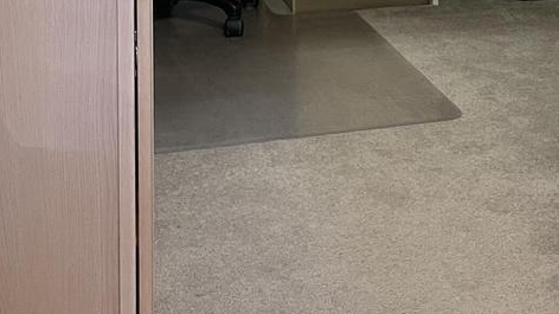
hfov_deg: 25.6
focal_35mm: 82
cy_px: -200
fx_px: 1215
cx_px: 417
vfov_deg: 13.6
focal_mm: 4.2
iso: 125
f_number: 1.6
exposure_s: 1/60
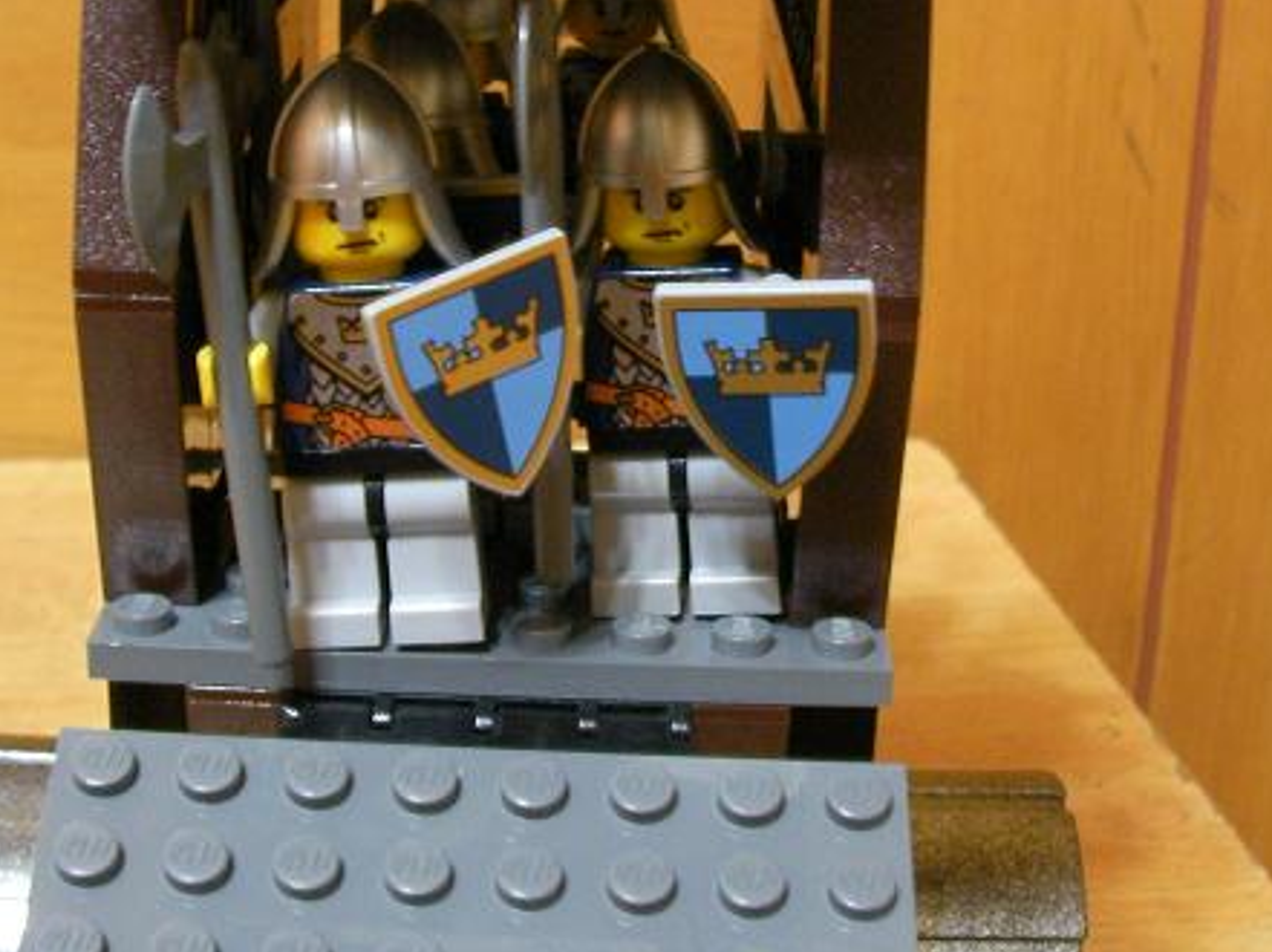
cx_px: 617
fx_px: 2533
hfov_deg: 28.2
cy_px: 300
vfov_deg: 21.2
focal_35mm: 69
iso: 200
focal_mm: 6.3
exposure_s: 1/2.6
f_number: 3.5
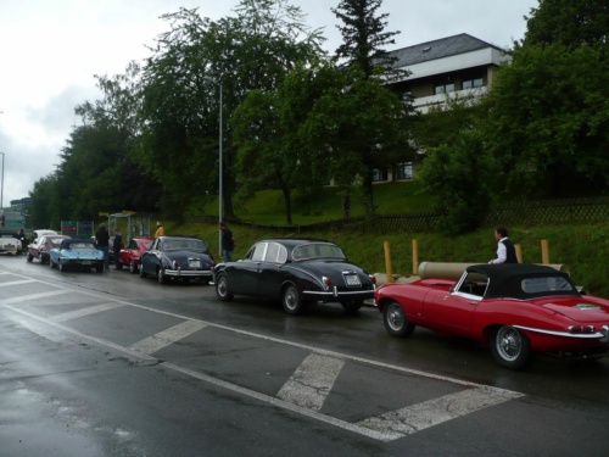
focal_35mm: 36
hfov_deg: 51.4
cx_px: 304
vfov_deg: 39.7
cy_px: 228
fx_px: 633
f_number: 2.9
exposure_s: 1/800
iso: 100
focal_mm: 6
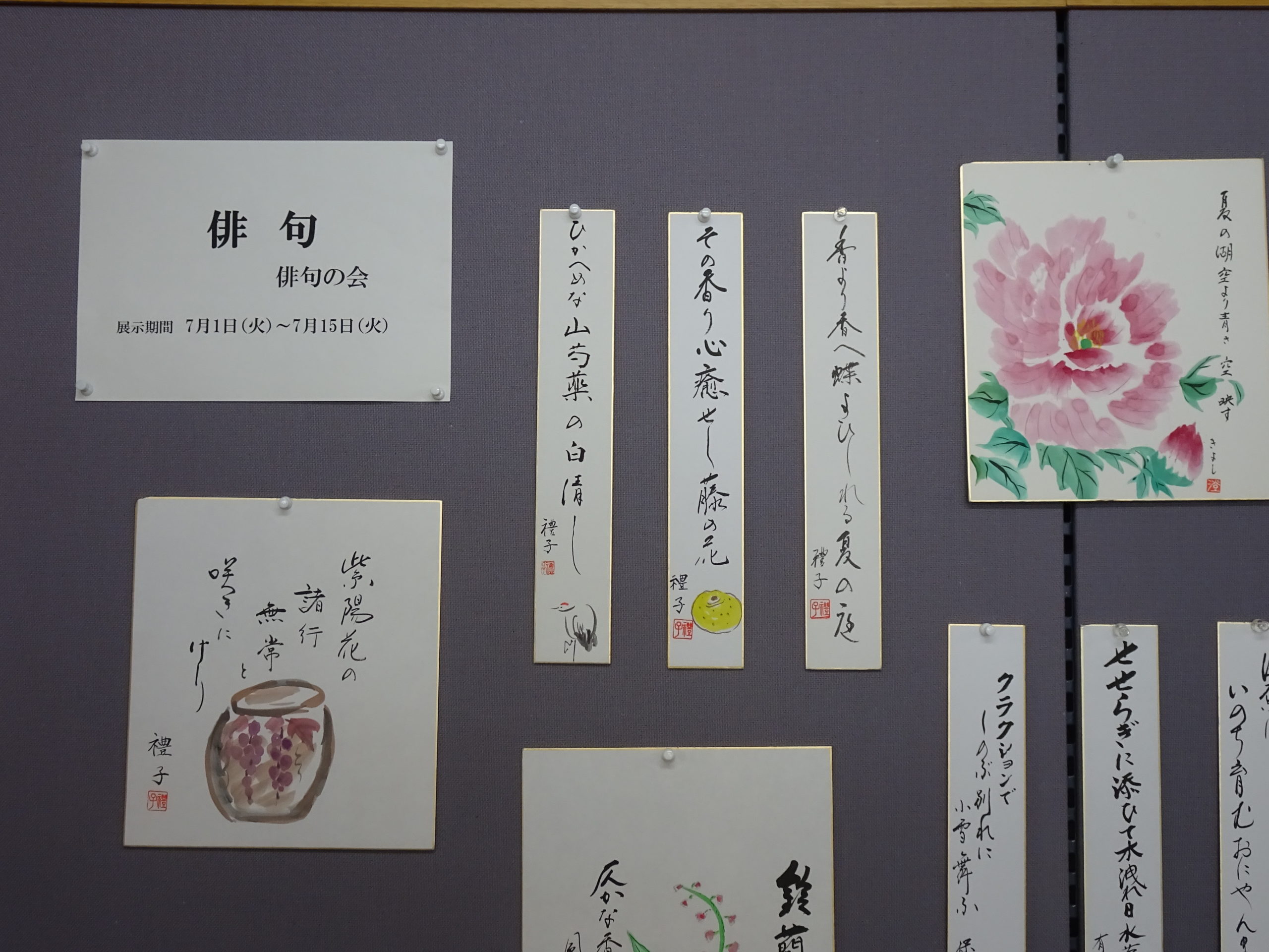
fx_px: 1320
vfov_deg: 39.7
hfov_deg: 51.4
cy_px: 476
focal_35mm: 36
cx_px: 634
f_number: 4
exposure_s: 1/40
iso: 250
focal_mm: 6.17
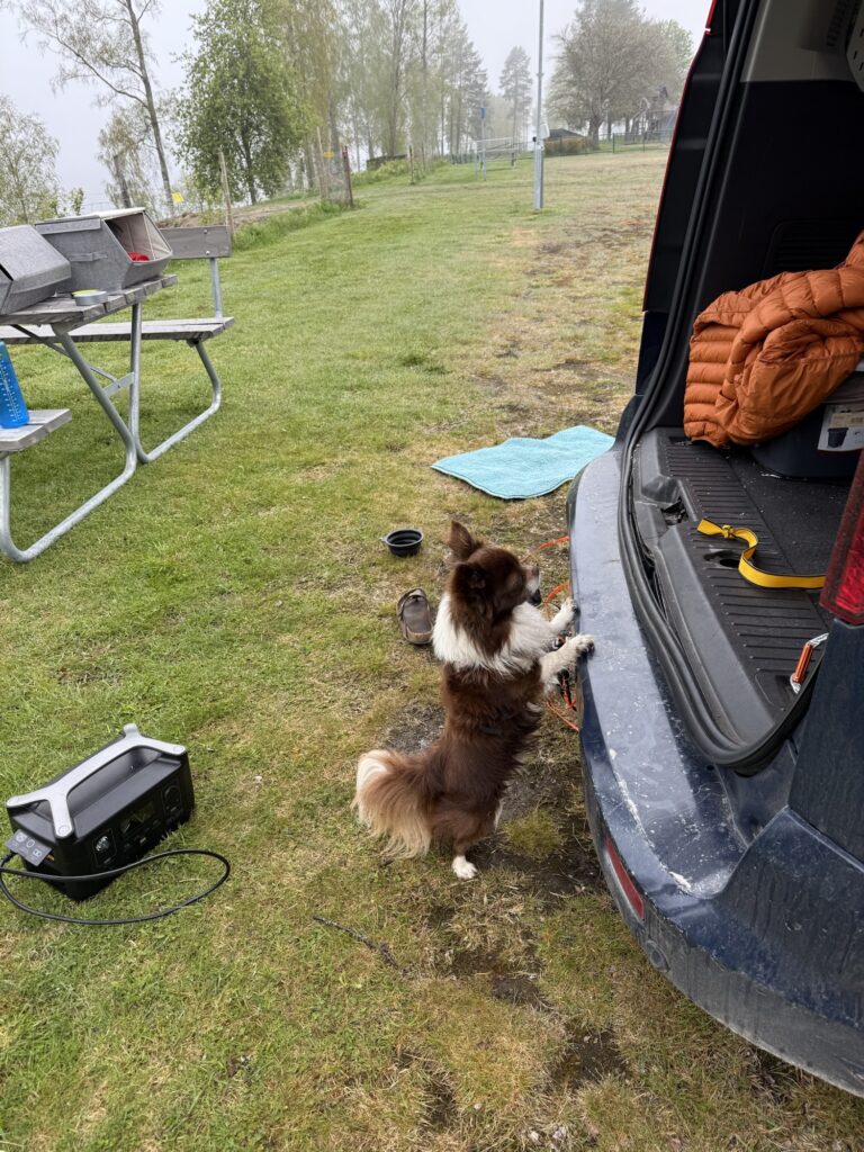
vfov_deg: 71.6
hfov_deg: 56.8
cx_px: 432
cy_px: 576
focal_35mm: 24
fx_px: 799
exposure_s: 1/252
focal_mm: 6.76
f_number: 1.78
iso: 80
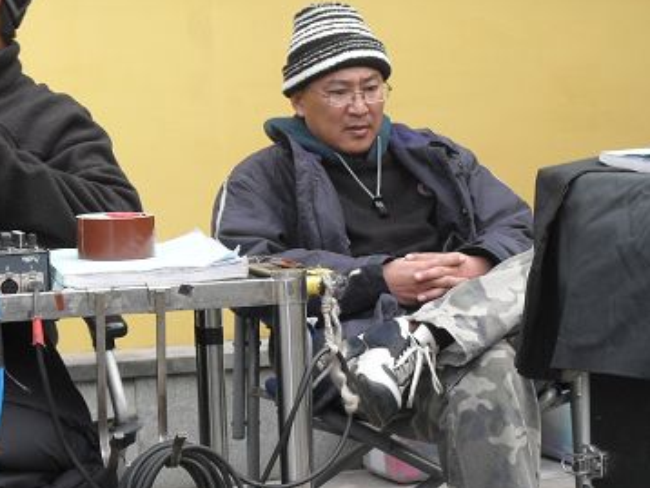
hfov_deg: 17.4
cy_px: 331
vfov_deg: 13.1
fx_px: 2123
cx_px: 416
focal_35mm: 113
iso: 80
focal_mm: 13.5
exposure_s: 1/125
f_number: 4
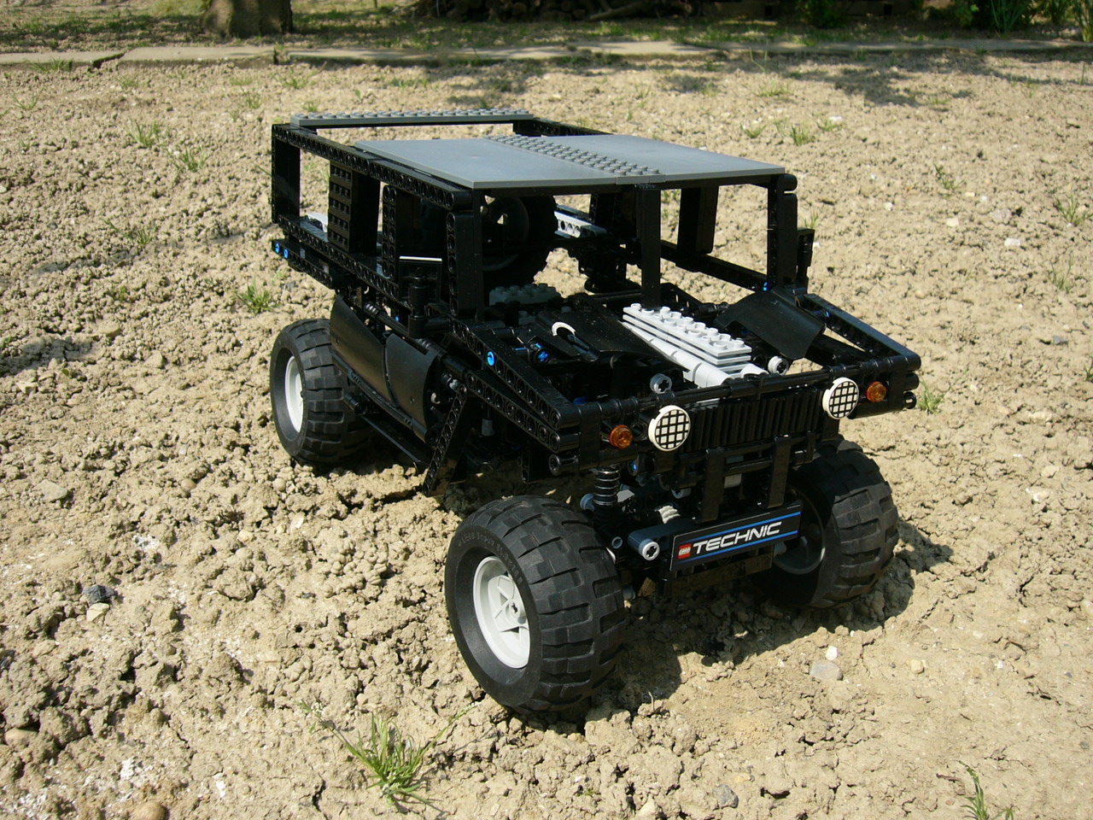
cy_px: 410
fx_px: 1105
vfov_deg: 40.7
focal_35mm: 35
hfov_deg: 52.6
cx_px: 546
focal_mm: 5.8
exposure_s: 1/125
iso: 50
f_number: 8
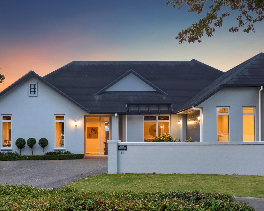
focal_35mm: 59
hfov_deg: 31.9
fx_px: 461
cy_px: 106
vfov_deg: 25.8
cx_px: 107
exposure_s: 1/6
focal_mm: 35
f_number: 7.1
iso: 320
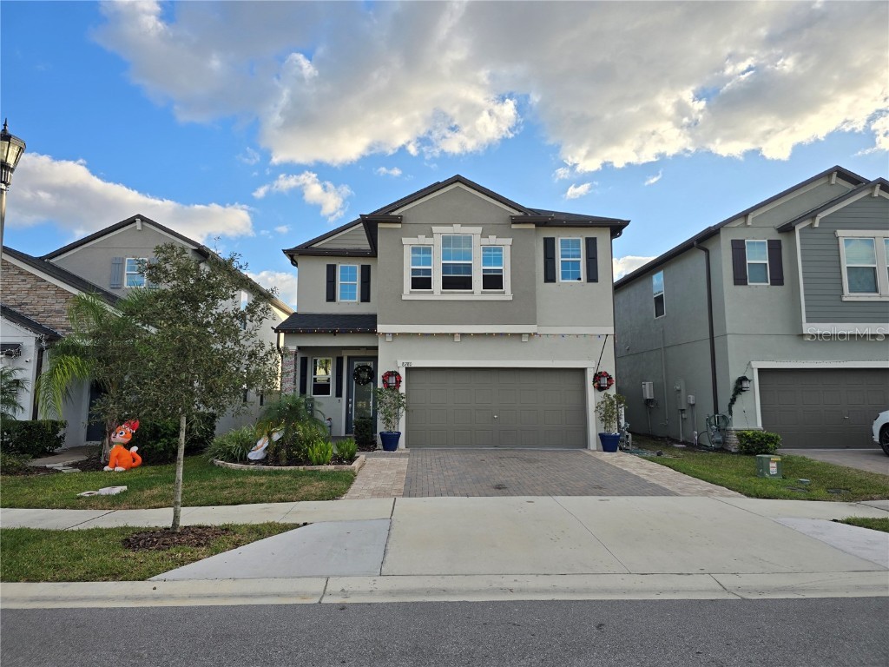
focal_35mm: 23
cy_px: 334
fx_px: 591
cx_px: 444
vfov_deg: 58.9
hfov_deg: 73.9
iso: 12
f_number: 1.7
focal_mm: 6.3
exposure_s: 1/526
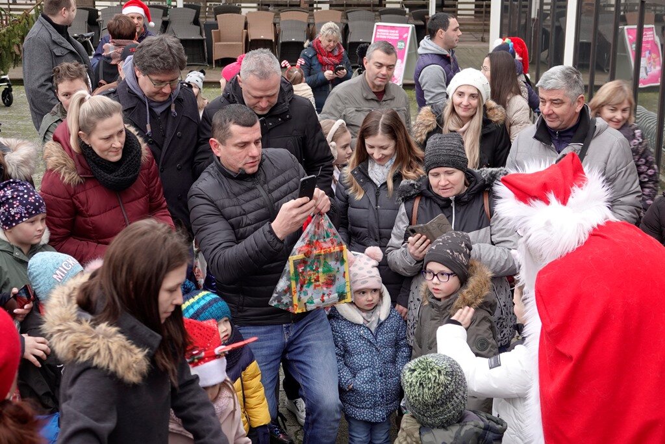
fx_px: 1035
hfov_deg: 35.6
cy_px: 222
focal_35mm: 56
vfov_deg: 24.2
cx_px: 332
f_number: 3.2
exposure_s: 1/80
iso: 100
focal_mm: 20.49
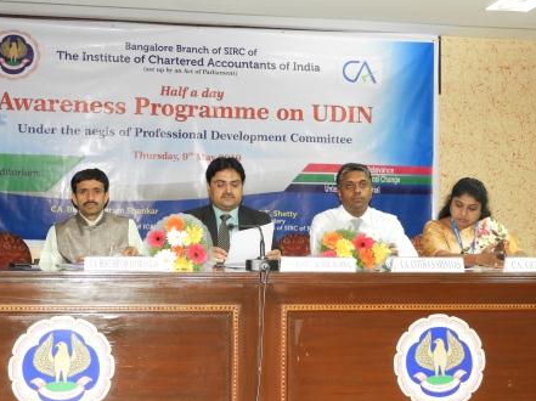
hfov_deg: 31.7
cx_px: 265
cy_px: 200
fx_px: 944
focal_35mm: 61
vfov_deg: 24.0
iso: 800
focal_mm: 10.7
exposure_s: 1/30
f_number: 4.2
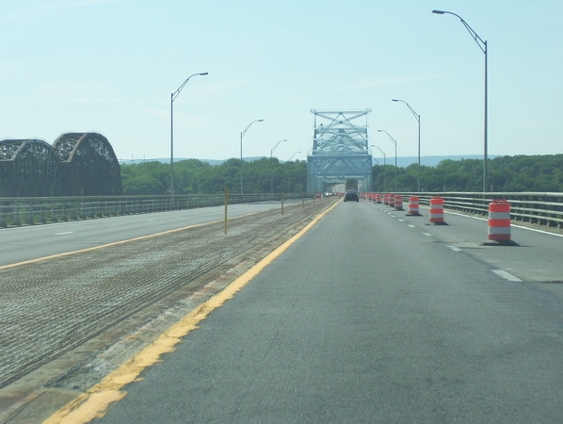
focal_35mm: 108
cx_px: 282
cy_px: 212
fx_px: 1759
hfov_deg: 18.2
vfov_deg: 13.7
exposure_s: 1/640
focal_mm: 18
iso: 80
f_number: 4.6
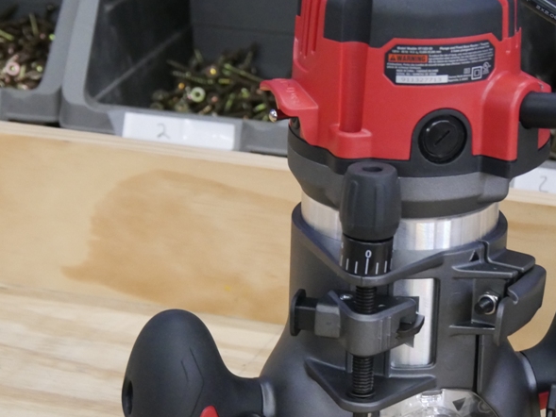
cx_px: 344
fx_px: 2233
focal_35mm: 139
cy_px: 294
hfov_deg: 14.2
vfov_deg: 10.7
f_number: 4.7
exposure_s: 1/125
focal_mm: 40
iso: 3200
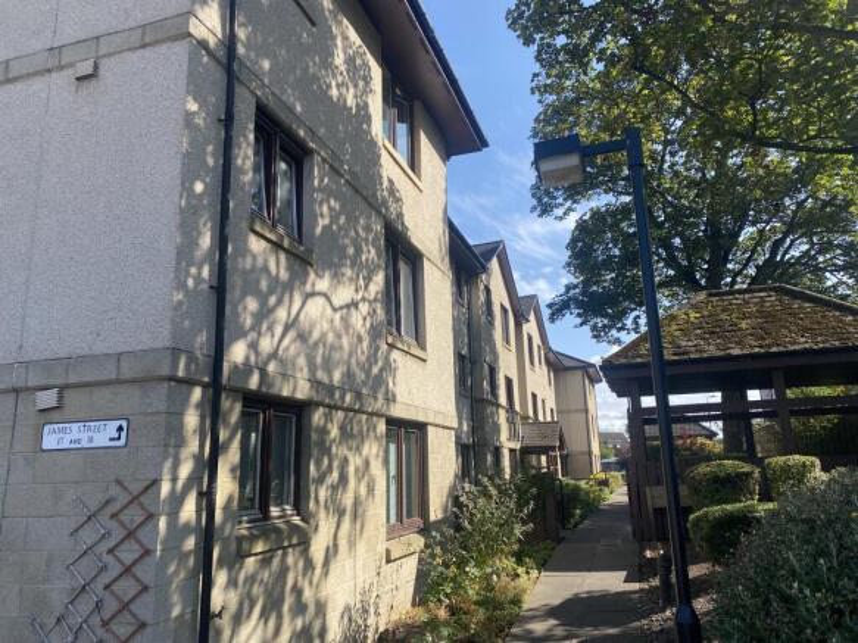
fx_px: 644
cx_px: 429
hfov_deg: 67.3
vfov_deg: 53.0
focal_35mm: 26
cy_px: 322
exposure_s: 1/1464
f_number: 1.8
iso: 32
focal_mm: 4.25
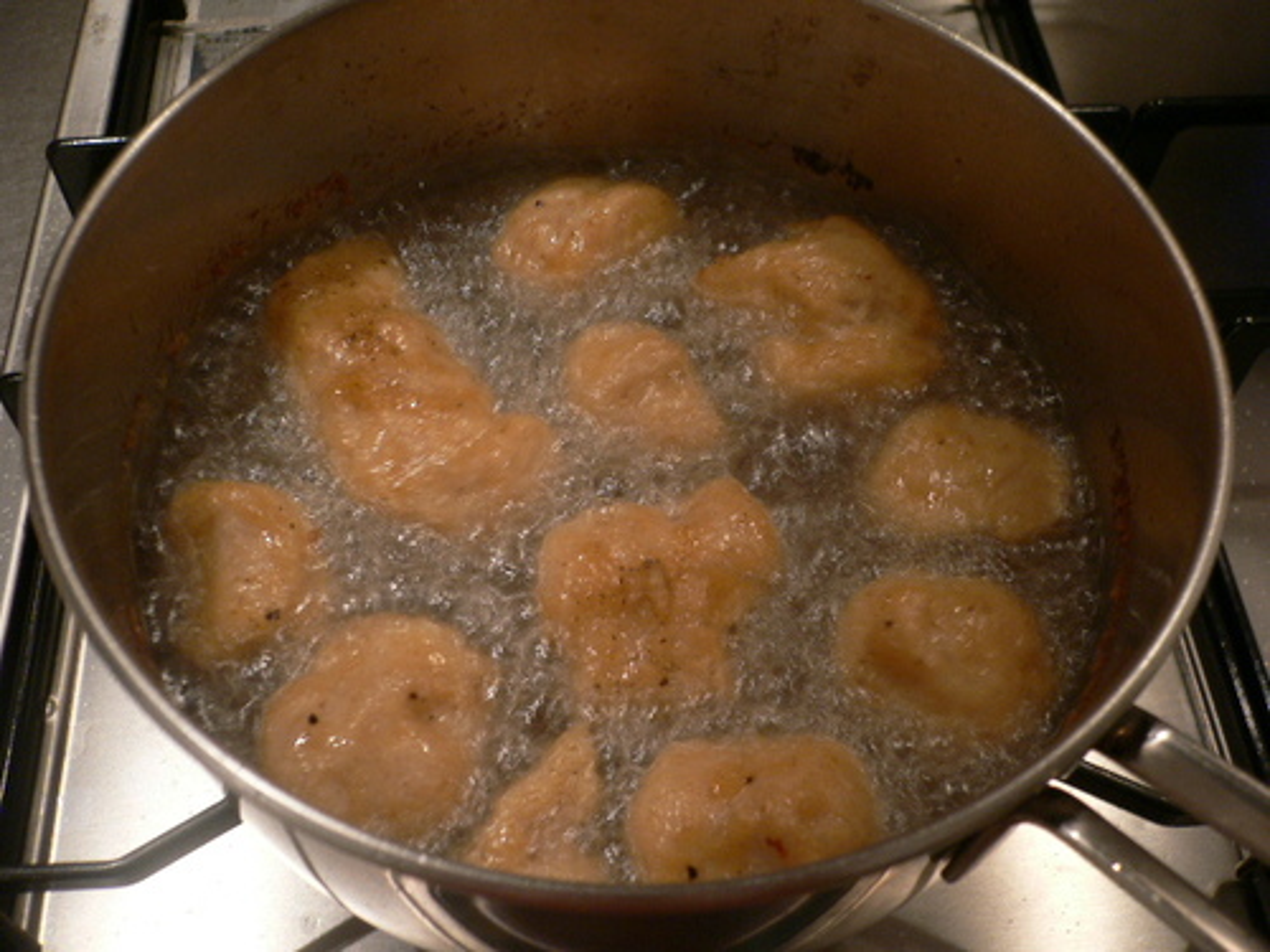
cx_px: 635
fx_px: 1284
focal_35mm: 35
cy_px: 476
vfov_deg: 40.7
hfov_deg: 52.6
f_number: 2.8
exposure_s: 1/8
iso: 100
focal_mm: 5.8
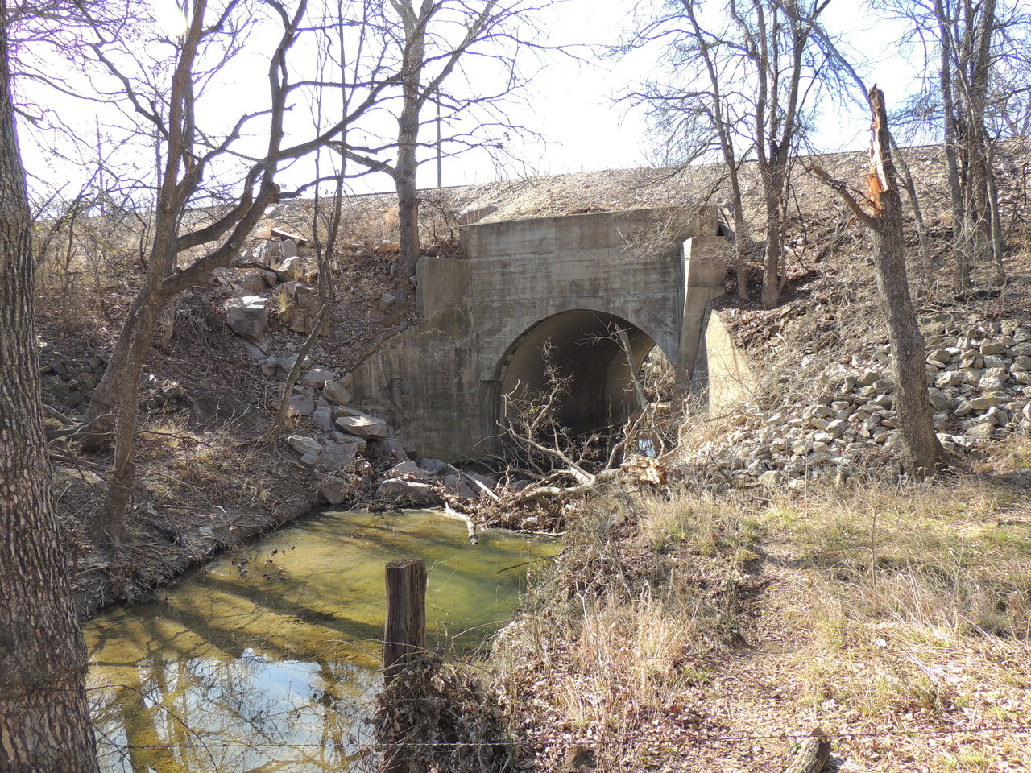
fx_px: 834
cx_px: 516
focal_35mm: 28
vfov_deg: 49.7
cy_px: 386
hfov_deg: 63.4
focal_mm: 4.9
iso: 100
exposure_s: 1/200
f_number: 3.1
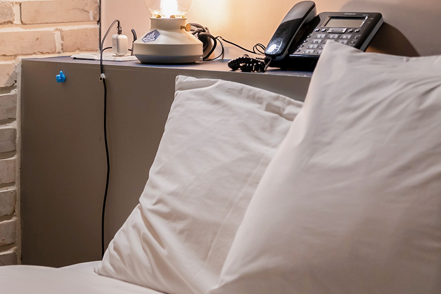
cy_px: -29
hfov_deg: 16.3
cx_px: 213
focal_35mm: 126
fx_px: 1543
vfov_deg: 10.7
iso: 320
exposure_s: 1/100
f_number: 2.8
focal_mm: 55
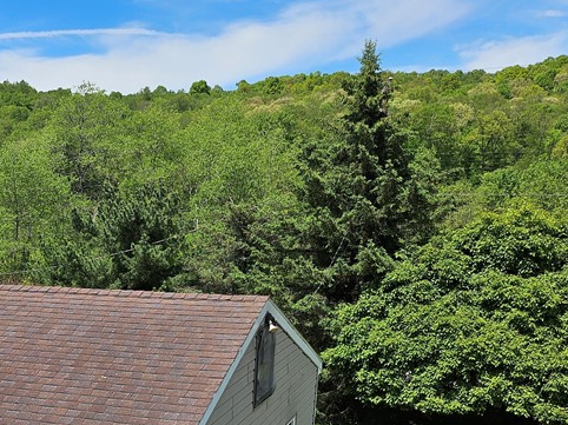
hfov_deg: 35.7
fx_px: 836
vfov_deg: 26.9
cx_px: 77
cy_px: 429
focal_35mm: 51
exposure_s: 1/4385
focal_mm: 5
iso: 50
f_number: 1.8
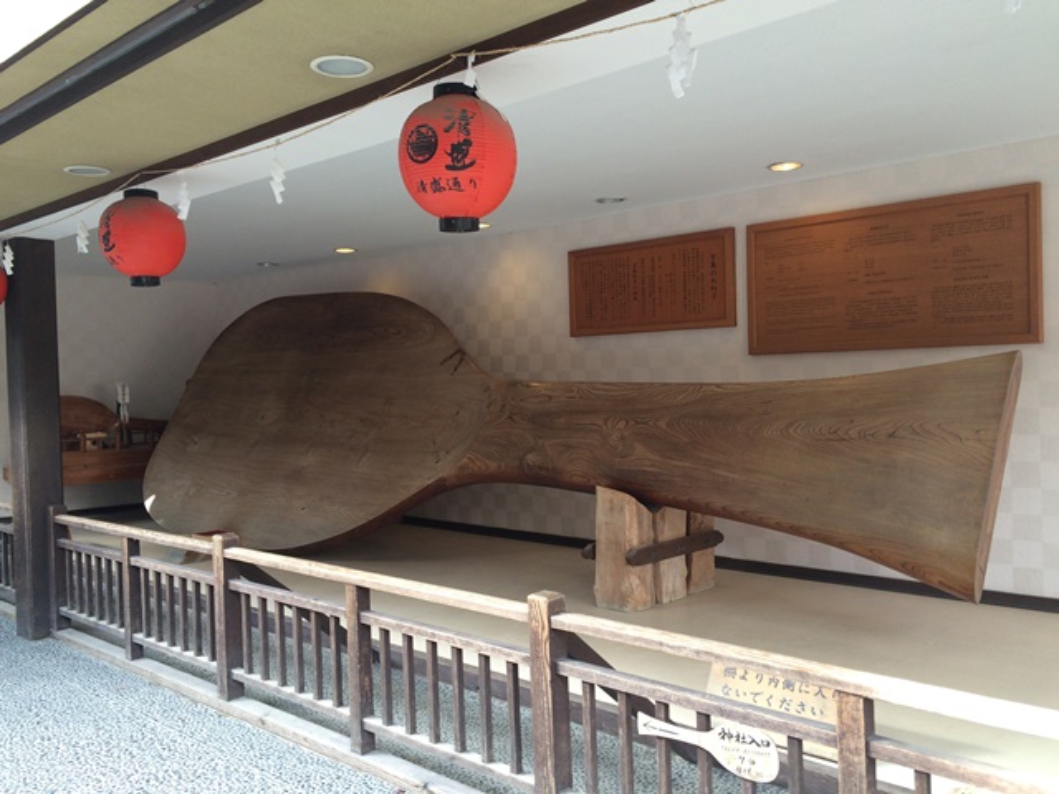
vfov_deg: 48.2
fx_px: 887
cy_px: 397
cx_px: 530
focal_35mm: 29
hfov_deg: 61.7
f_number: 2.2
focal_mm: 4.15
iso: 64
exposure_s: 1/120
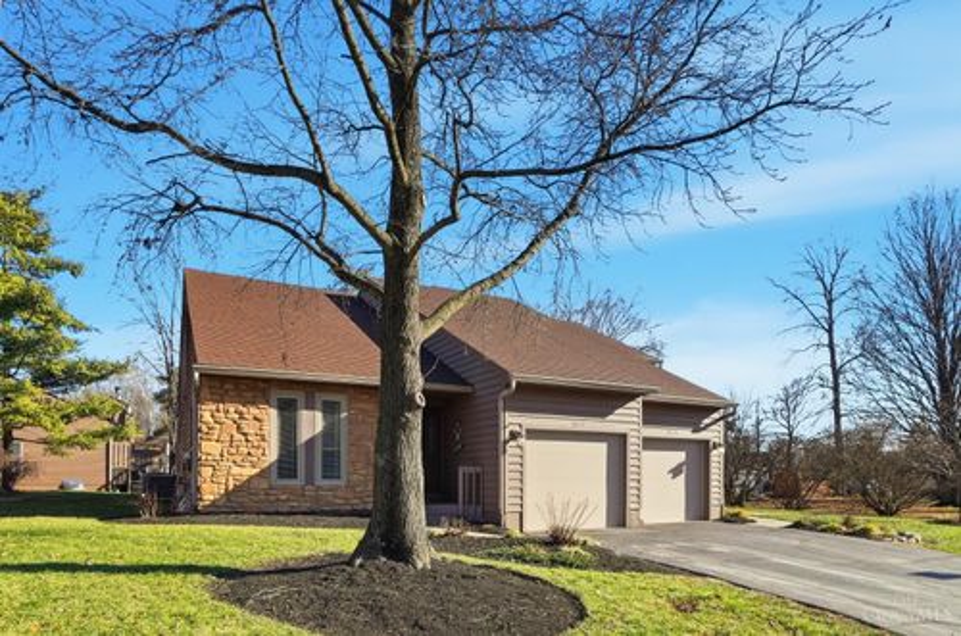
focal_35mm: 20
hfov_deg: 85.5
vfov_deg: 63.0
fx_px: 519
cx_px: 480
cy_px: 318
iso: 100
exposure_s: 1/4000
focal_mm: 13
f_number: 4
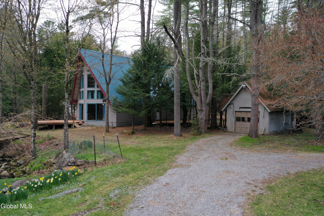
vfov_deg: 46.4
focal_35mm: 28
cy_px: 108
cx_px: 162
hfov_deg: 65.5
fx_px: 252
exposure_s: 1/30
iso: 100
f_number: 3.2
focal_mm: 10.26
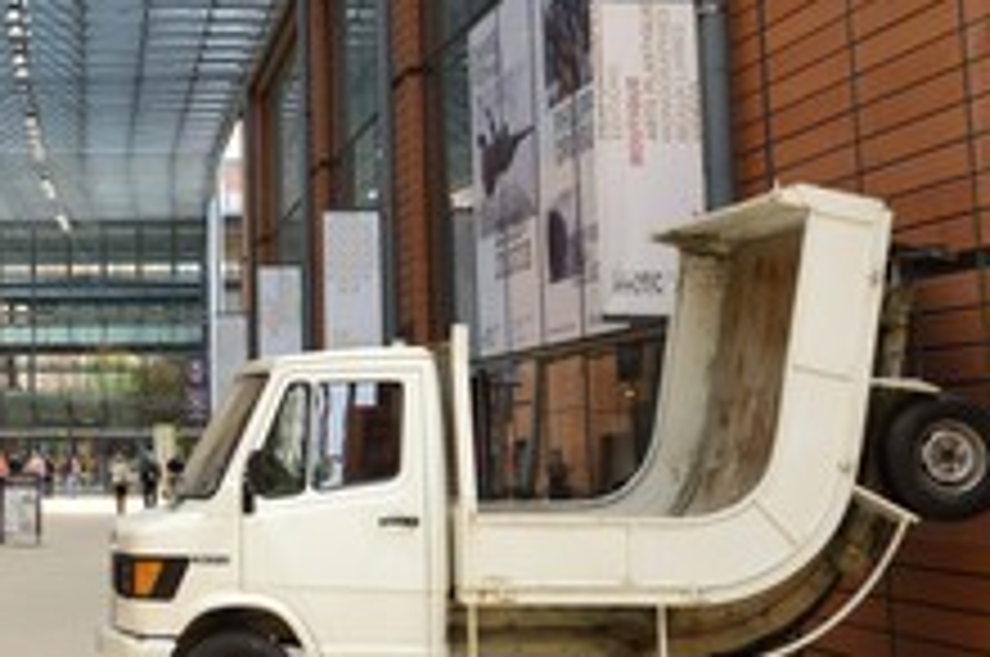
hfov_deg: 29.0
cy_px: 166
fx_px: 1840
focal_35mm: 67
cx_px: 110
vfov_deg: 20.1
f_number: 5
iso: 200
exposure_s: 1/200
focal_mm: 35
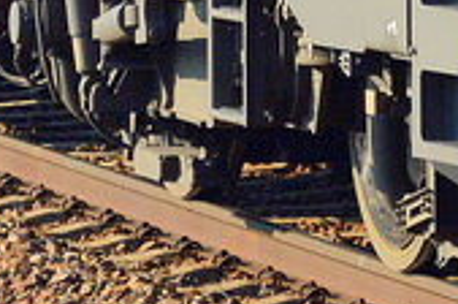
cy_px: -487
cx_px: 201
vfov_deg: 2.3
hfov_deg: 3.5
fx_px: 7448
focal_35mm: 587
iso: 400
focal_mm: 55
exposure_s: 1/1250
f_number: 5.6
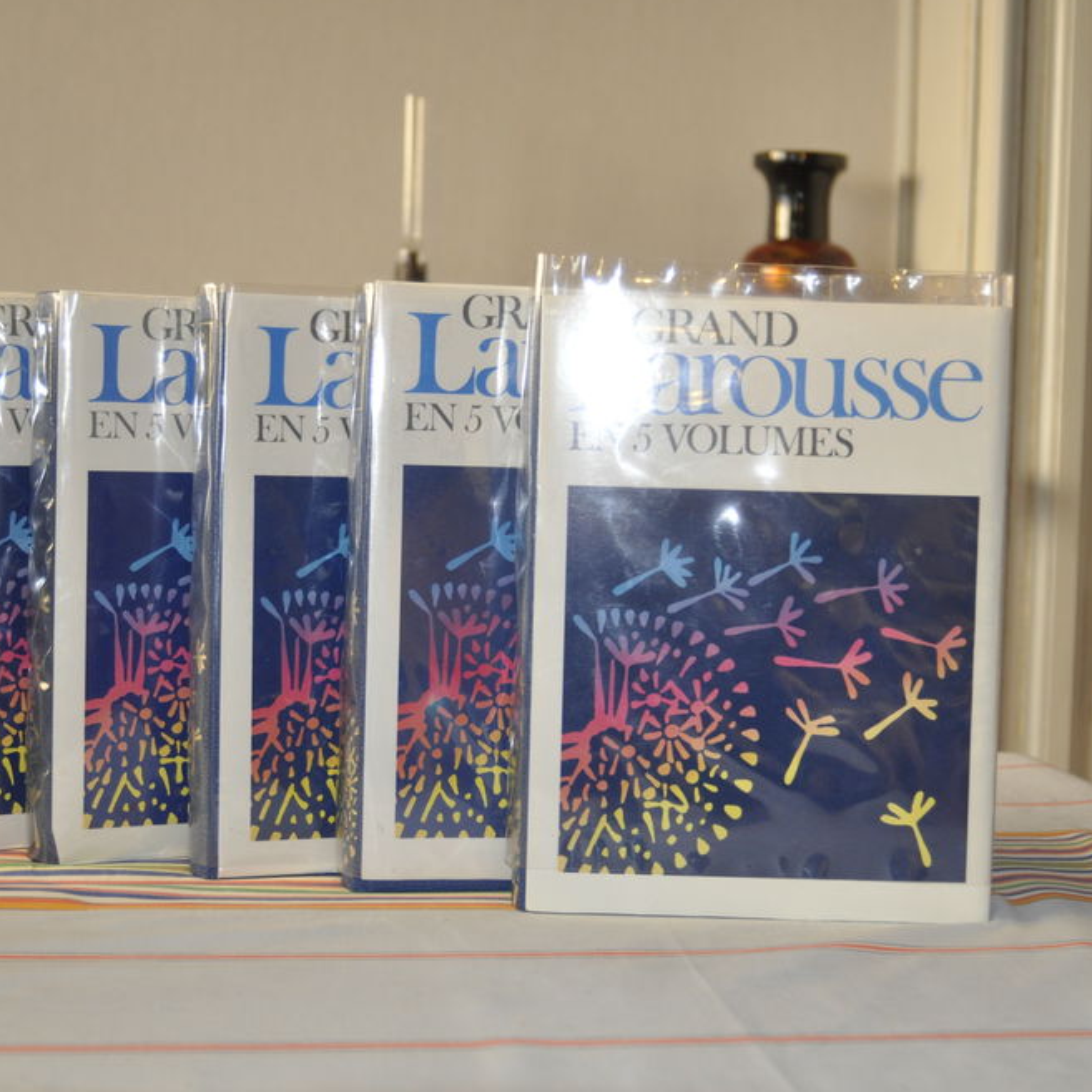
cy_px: 542
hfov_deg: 27.7
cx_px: 532
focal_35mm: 62
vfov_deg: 27.7
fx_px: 2213
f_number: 3.8
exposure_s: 1/60
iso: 800
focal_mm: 32
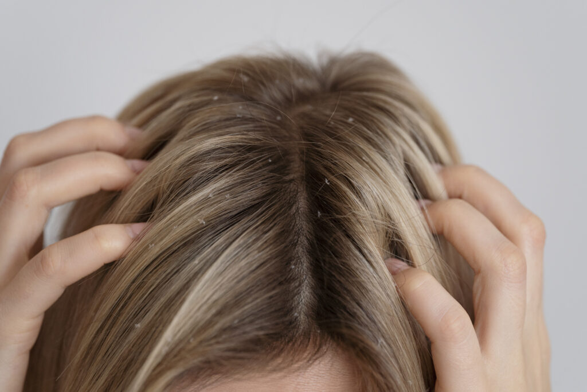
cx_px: 294
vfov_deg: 13.0
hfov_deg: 19.5
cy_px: 196
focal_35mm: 105
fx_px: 1712
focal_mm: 105
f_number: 3.5
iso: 640
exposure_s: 1/200
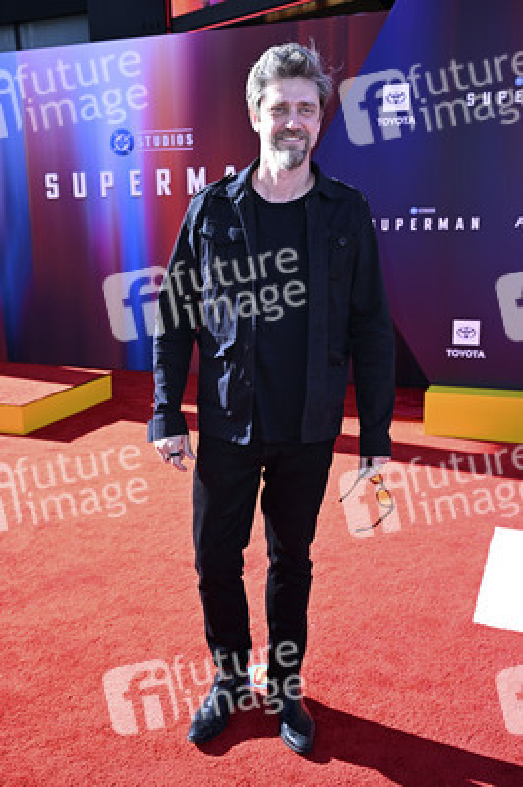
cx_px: 262
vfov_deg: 55.8
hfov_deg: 38.8
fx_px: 742
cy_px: 394
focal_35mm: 34
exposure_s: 1/200
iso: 500
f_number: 4.5
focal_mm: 34
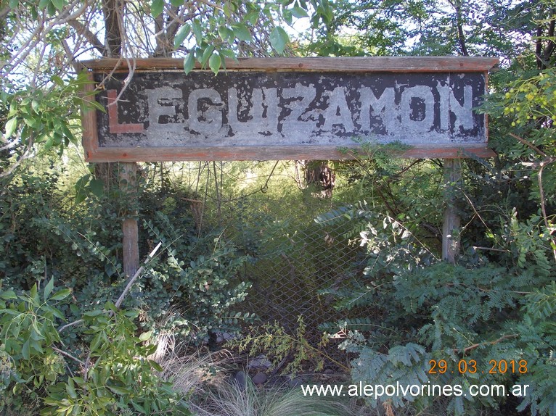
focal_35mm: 38
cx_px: 278
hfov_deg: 49.0
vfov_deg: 37.7
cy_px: 208
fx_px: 610
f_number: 3.1
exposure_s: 1/50
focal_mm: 5.3
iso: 80
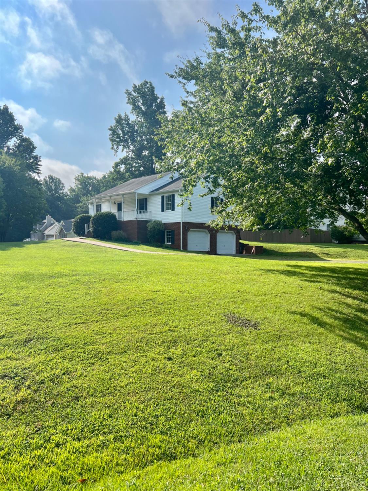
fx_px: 369
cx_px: 184
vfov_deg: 67.3
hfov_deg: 53.1
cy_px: 246
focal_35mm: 26
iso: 50
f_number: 1.5
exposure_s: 1/3571
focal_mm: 5.7
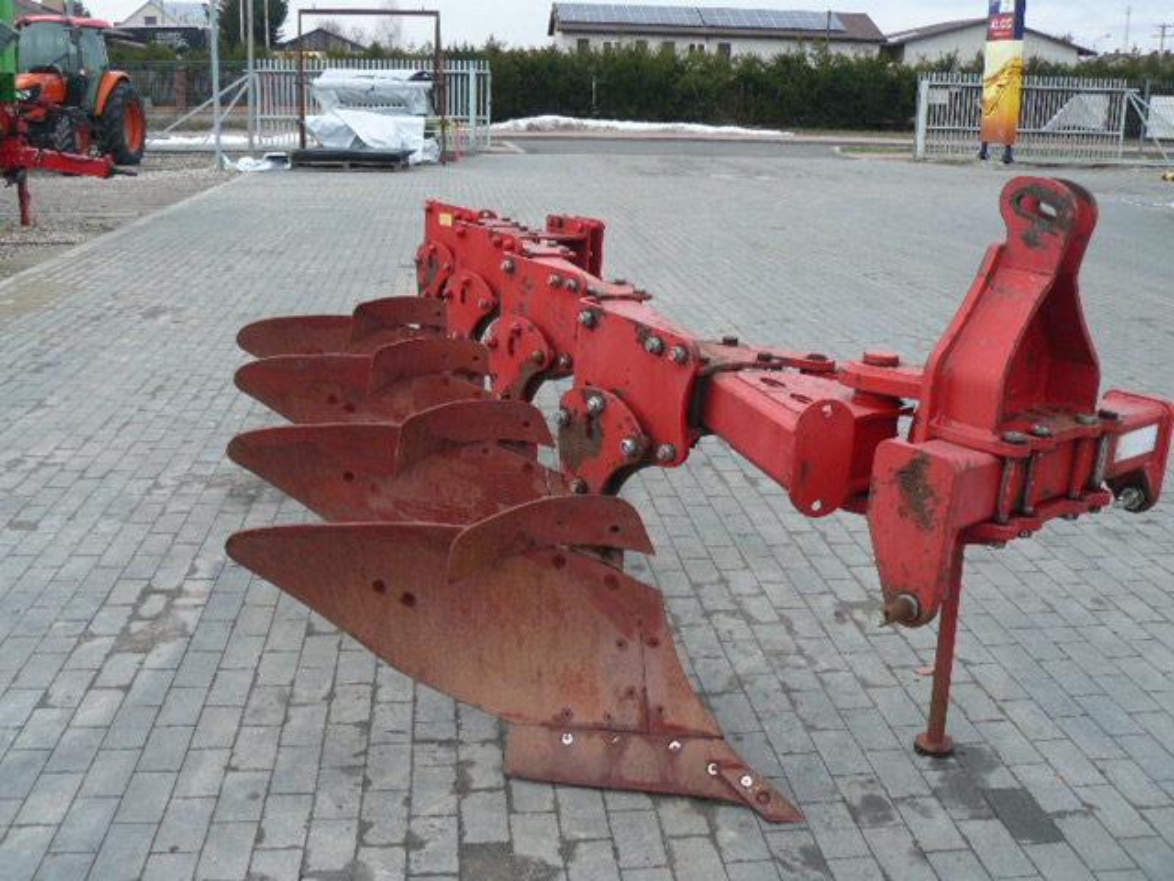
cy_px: 440
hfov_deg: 51.4
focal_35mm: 36
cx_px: 587
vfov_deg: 39.7
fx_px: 1221
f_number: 3.2
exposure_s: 1/125
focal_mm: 6
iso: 100
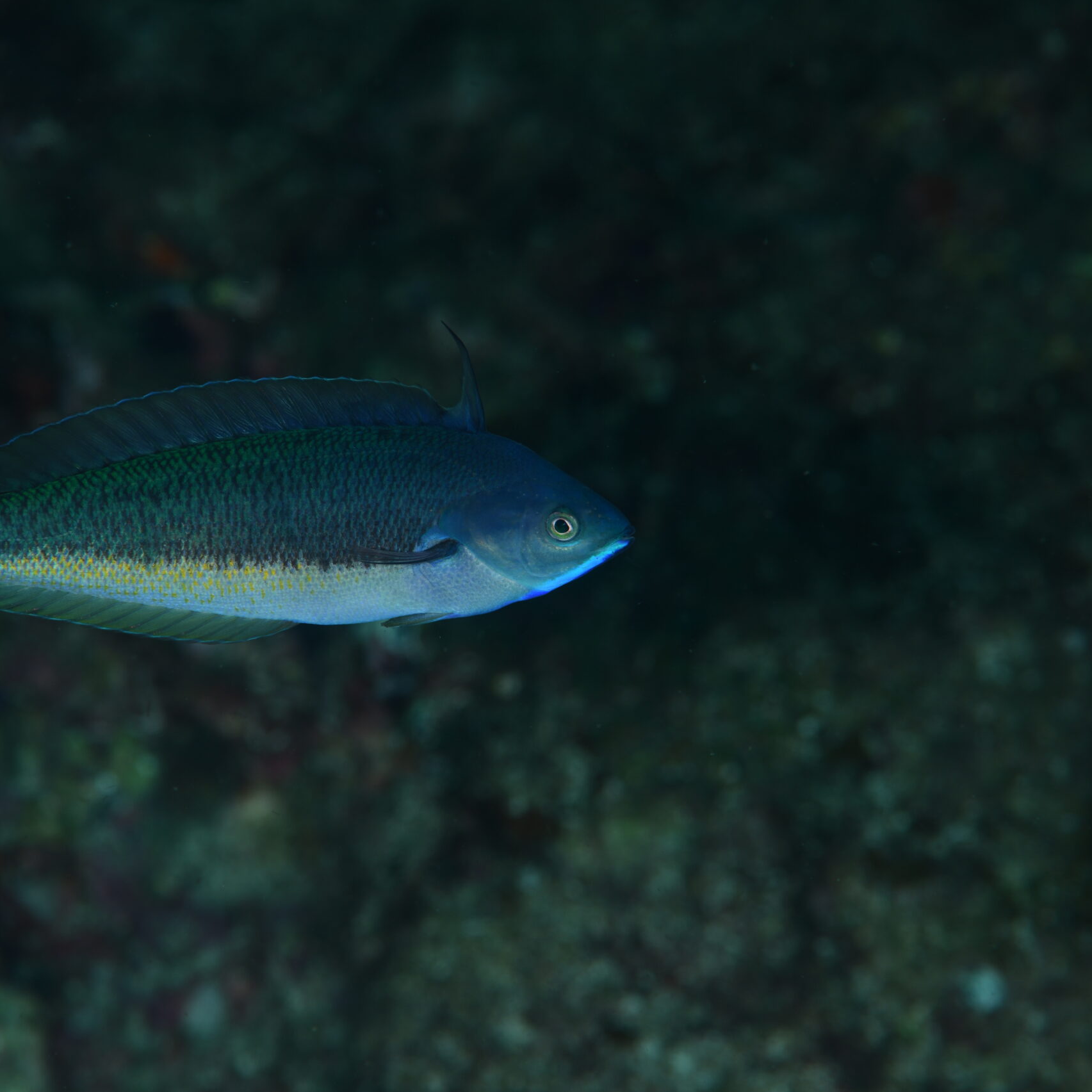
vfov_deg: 13.0
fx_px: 4783
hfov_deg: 13.0
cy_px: 546
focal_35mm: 134
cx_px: 440
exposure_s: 1/250
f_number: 9
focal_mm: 105
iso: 100
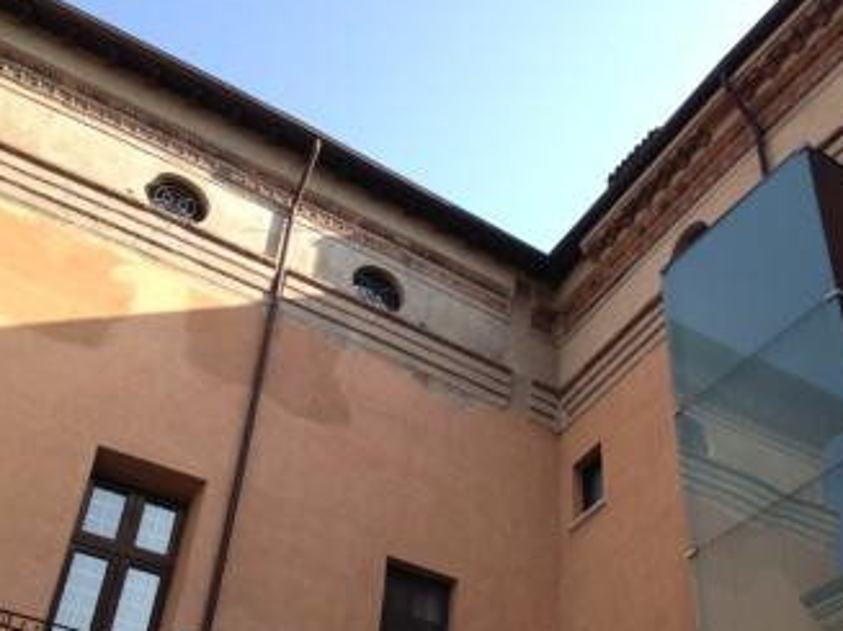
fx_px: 1169
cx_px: 510
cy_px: 415
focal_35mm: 48
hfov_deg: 39.5
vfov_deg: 30.1
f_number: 2.4
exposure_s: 1/525
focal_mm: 4.28
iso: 50
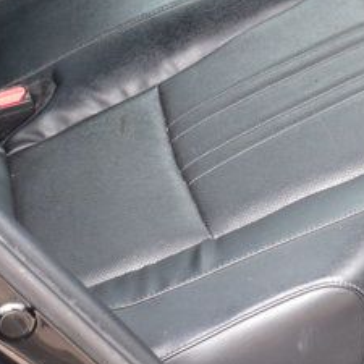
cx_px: 408
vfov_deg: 14.5
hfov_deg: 14.6
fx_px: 1380
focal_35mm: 116
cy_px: -86
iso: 450
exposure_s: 1/15
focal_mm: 20
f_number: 6.3
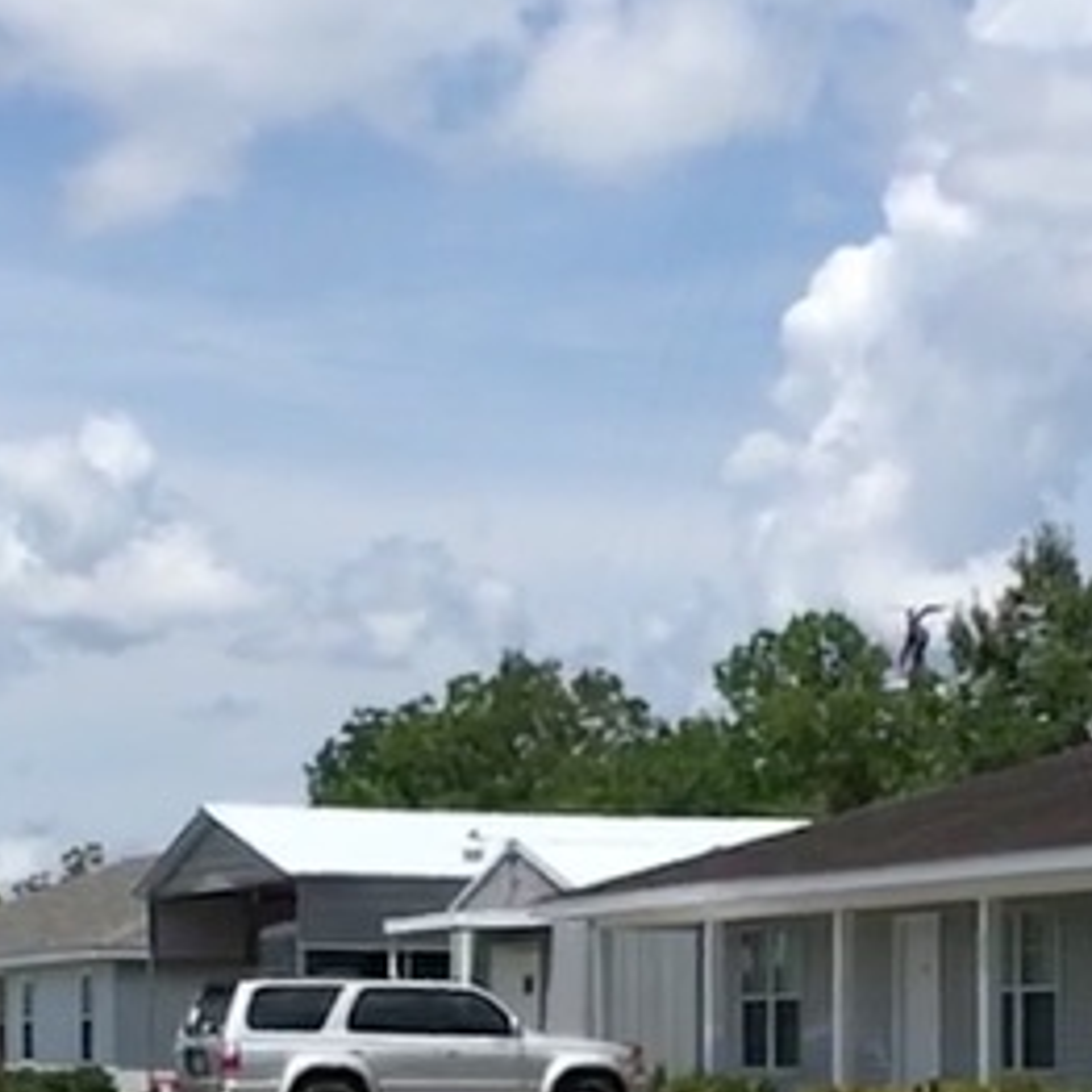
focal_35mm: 100
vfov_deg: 17.1
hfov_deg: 17.4
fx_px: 3569
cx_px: 425
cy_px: 1023
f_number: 2.2
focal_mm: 4.15
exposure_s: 1/2564
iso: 25
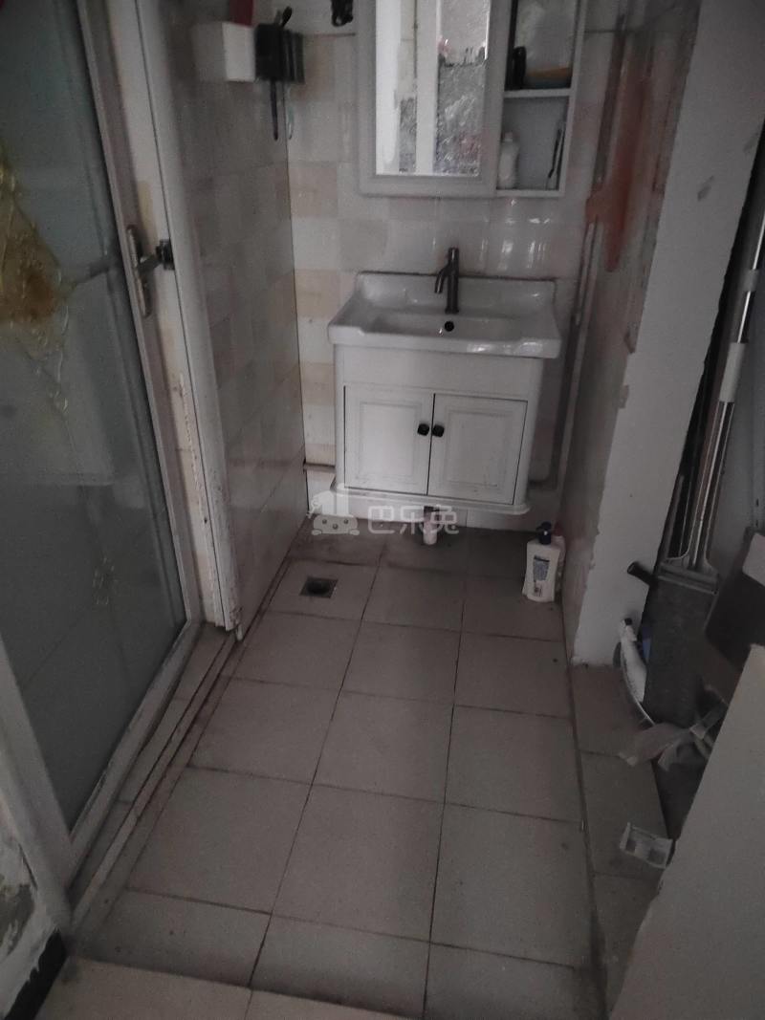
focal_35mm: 23
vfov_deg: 73.9
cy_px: 510
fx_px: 678
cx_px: 382
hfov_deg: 58.9
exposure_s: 1/10
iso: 6400
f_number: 1.9
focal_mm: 5.52
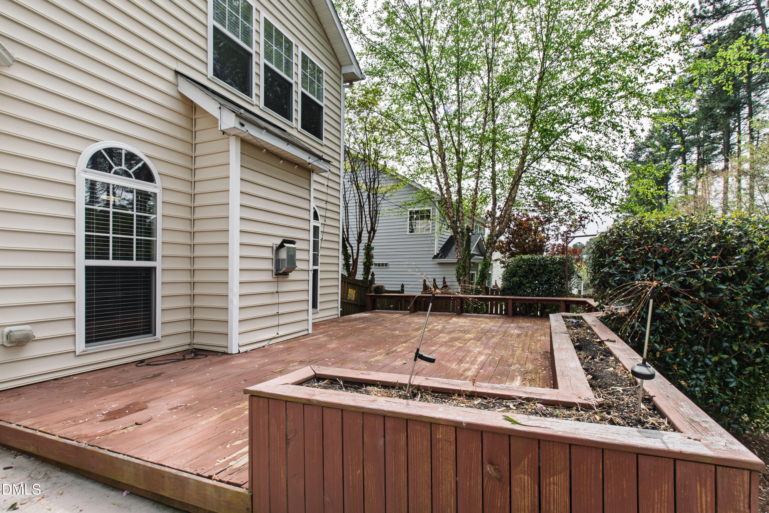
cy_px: 256
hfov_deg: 100.4
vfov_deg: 77.3
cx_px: 384
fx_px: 320
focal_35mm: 15
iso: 100
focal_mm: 10
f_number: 8
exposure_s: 1/100
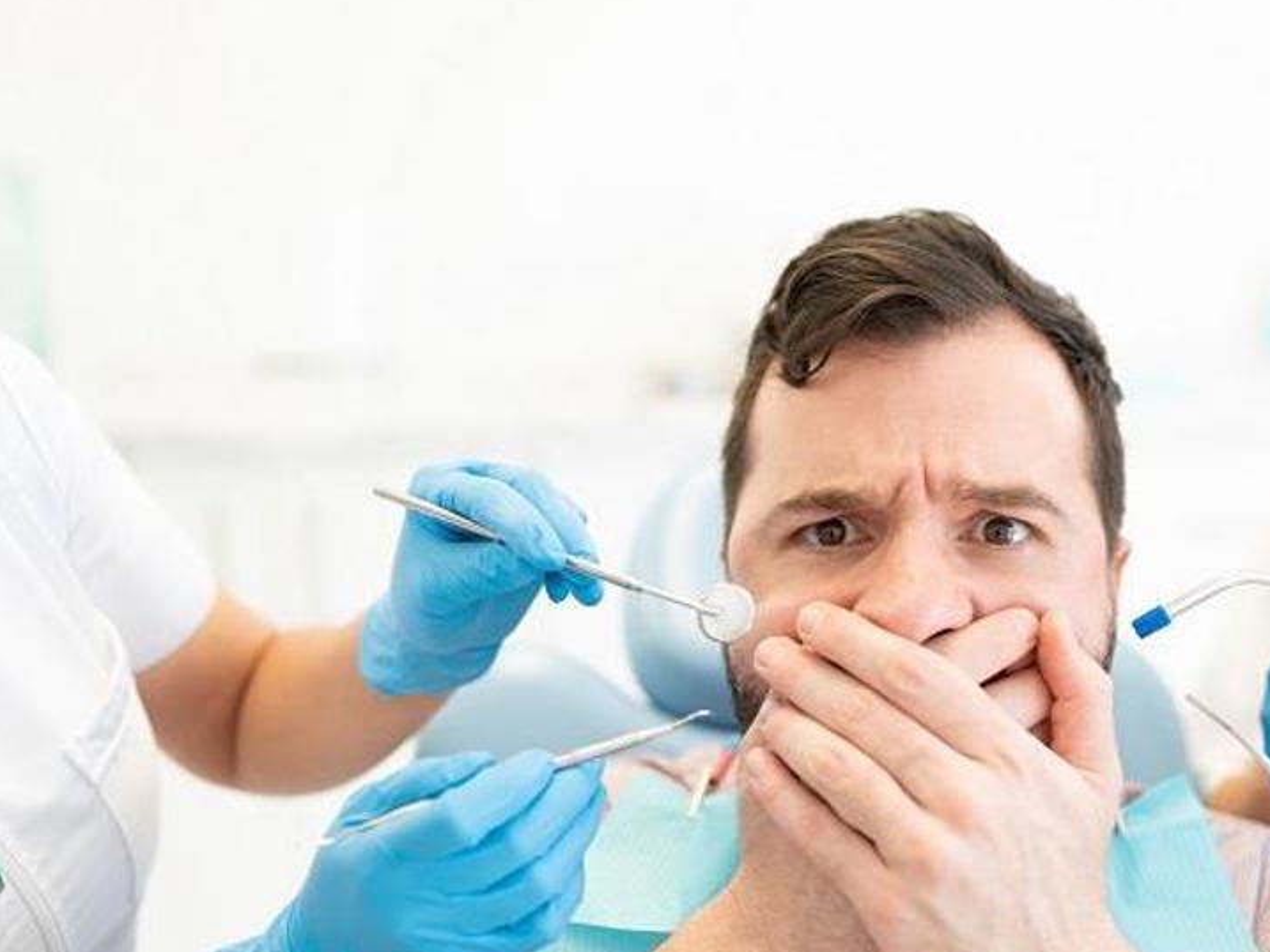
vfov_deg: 30.8
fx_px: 1725
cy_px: 550
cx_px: 825
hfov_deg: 40.0
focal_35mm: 47
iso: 200
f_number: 1.8
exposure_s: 1/160
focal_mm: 35
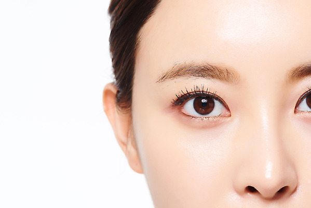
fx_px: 907
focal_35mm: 105
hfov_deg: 19.4
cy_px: 104
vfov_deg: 13.1
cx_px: 156
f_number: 16
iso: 64
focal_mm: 105
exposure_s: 1/125
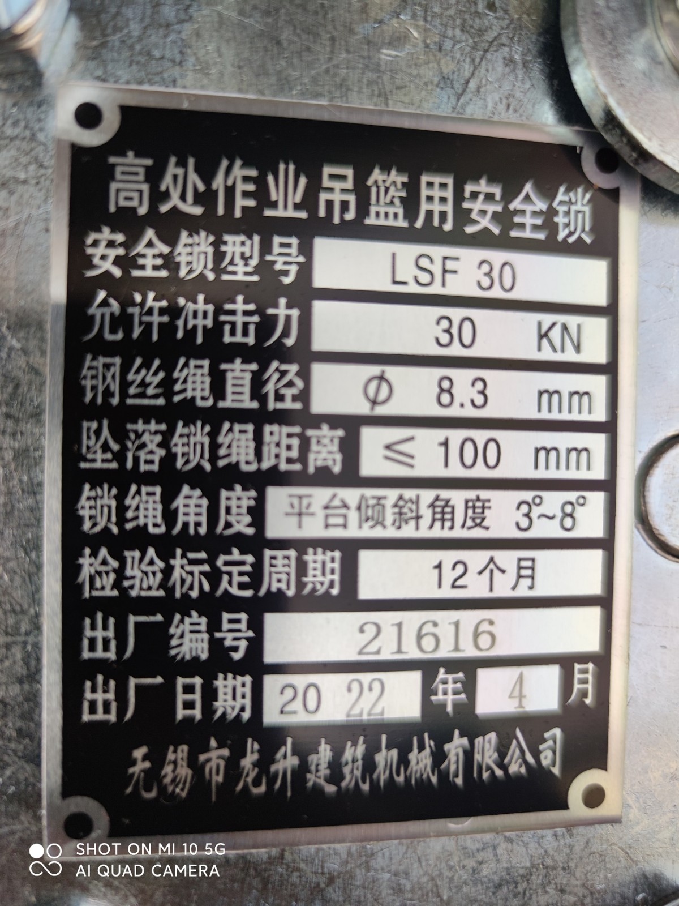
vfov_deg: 71.6
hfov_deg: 56.8
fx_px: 628
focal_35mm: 24
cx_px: 340
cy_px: 453
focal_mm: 6.72
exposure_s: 1/515
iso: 50
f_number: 1.69
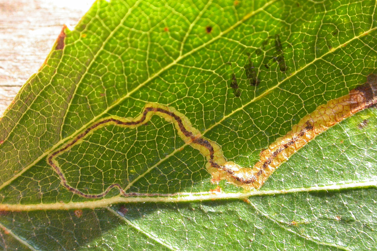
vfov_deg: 16.7
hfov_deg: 24.8
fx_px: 859
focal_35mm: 82
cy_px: 125
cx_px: 187
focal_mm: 16.2
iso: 100
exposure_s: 1/61.8
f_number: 5.6
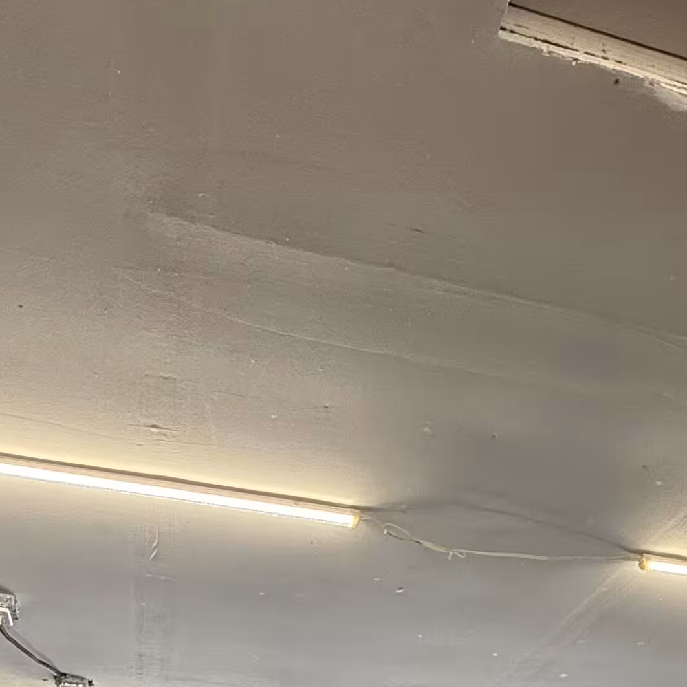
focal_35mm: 47
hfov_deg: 35.5
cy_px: 876
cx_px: 481
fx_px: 1055
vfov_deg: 29.5
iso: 125
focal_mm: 2.22
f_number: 2.2
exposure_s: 1/120
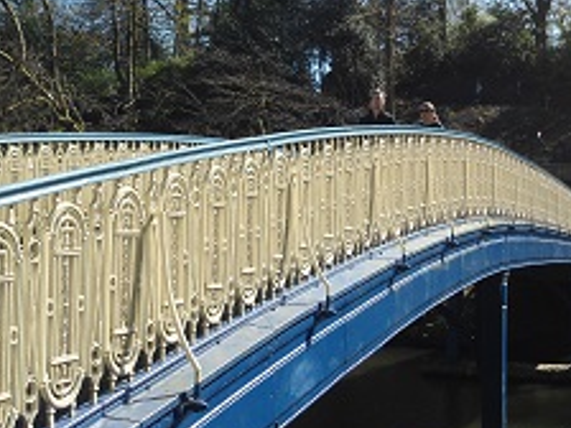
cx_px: 314
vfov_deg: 22.2
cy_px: 194
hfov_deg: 29.4
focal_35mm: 66
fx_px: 1089
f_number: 3.2
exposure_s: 1/640
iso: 80
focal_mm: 6.7
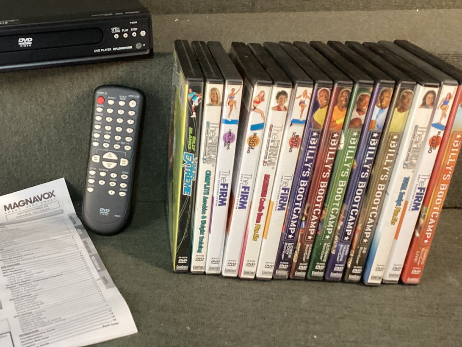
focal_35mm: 43
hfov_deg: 43.6
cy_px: 151
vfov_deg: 33.5
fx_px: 574
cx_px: 180
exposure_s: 1/60
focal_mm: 3.3
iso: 320
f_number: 2.4
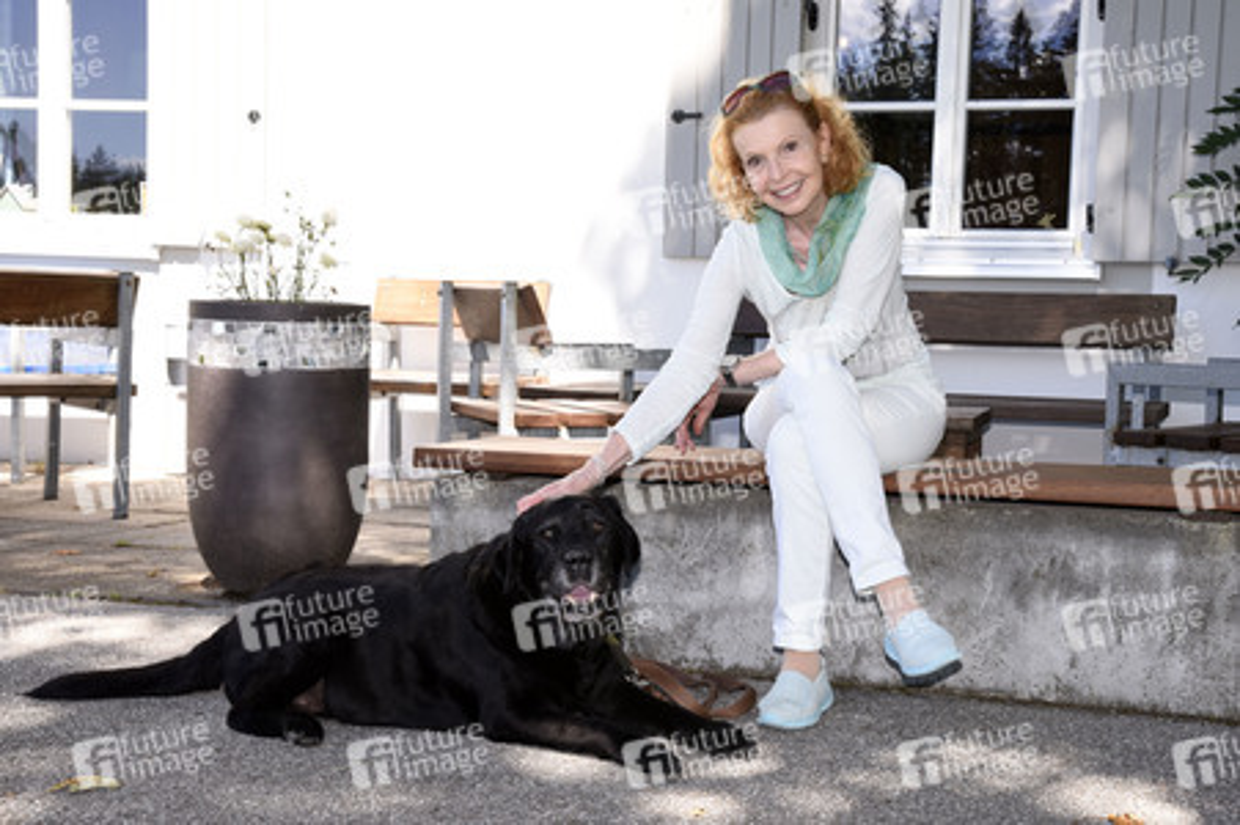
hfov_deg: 38.2
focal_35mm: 52
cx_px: 620
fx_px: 1790
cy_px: 412
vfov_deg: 26.0
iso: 640
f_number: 11
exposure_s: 1/160
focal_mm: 52
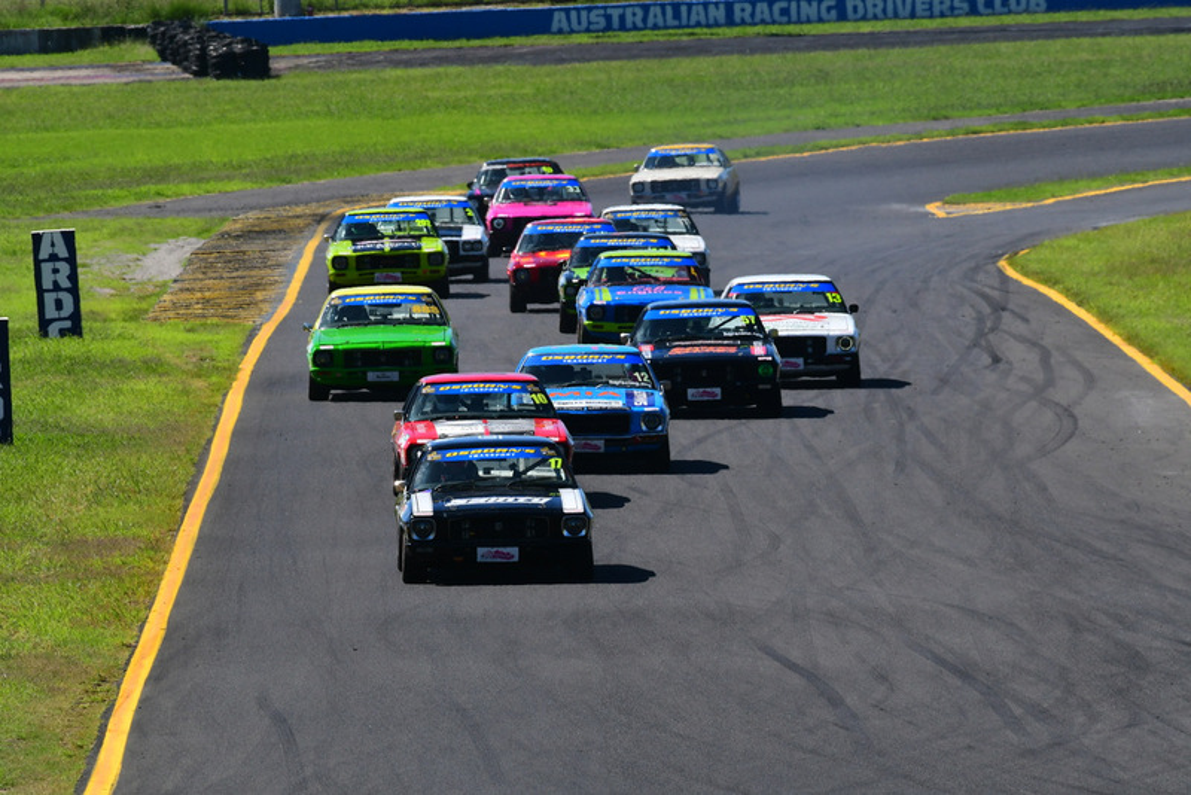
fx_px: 20352
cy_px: 398
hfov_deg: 3.4
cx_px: 596
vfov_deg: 2.2
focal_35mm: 615
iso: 500
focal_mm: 410
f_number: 13
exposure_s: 1/640
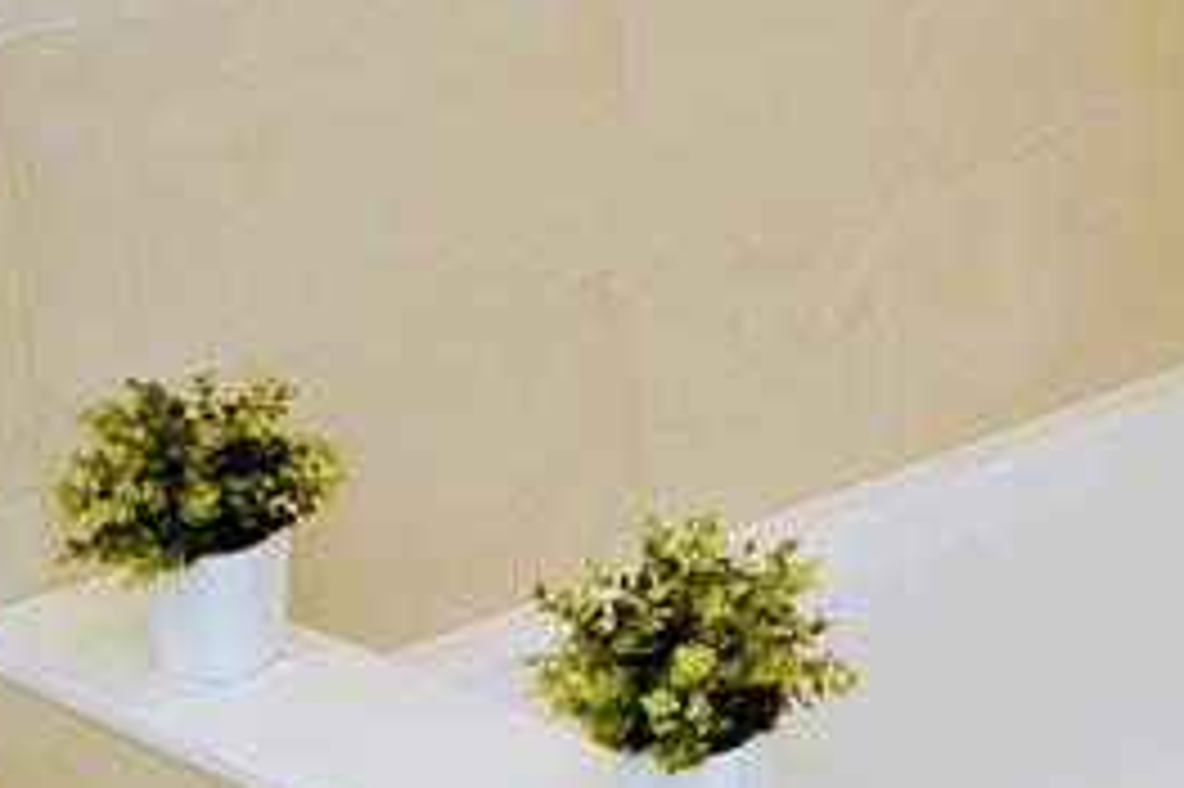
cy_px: 169
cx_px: 1445
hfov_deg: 22.7
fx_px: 2695
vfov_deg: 16.5
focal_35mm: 82
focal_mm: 18
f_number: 4
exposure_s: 1/60
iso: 400
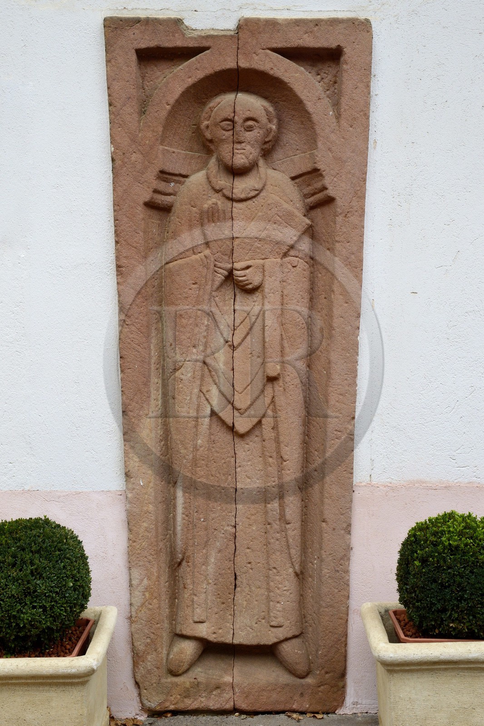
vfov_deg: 39.6
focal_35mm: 50
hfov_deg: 27.0
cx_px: 242
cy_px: 363
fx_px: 1009
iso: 400
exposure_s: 1/250
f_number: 10
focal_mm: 50
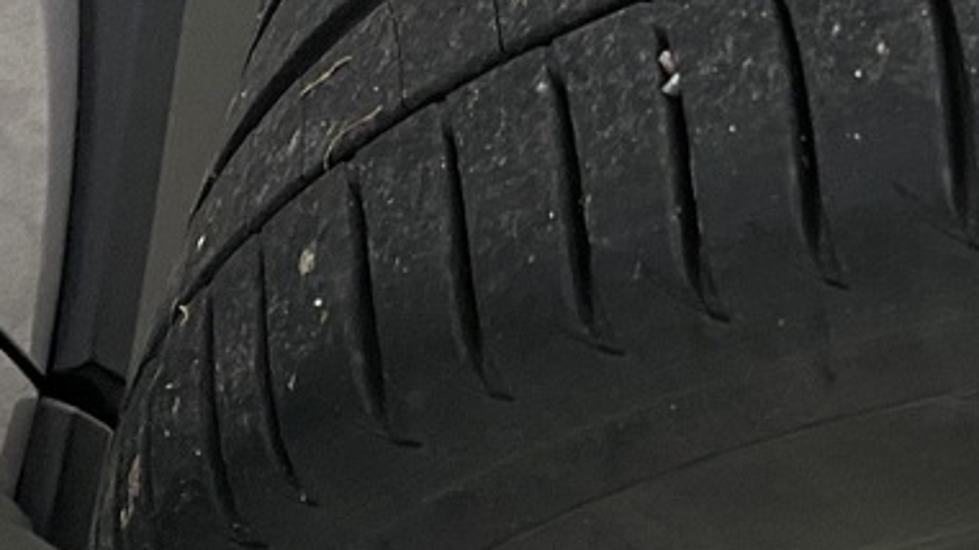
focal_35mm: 107
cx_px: 1742
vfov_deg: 11.3
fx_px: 2777
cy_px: 368
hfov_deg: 16.7
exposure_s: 1/50
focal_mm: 4.25
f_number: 1.8
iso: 100
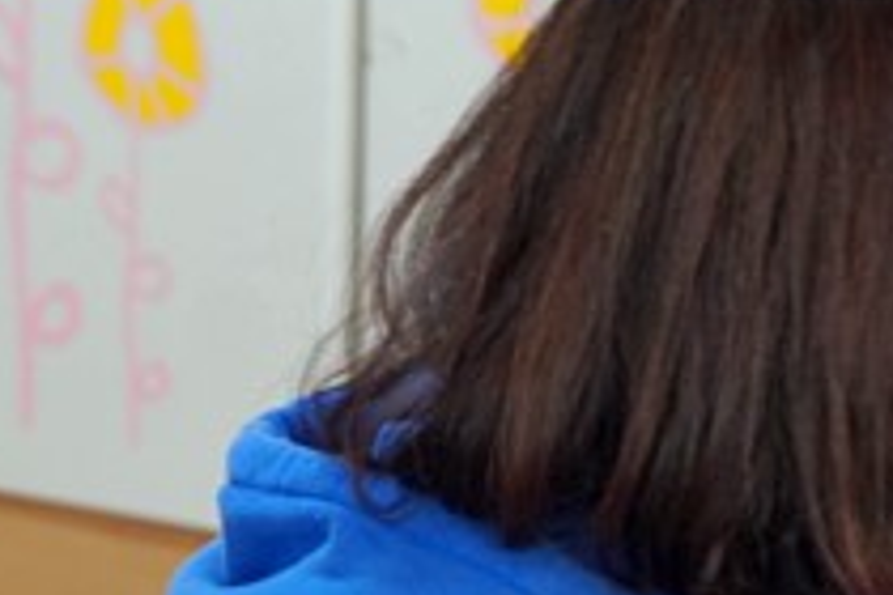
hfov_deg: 6.7
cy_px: 939
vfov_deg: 4.5
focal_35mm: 300
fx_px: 7441
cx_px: 1476
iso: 1250
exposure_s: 1/160
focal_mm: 70
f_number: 4
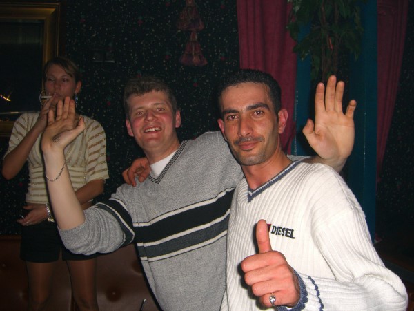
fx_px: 454
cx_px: 207
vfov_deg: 37.7
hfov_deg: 49.0
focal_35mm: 38
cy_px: 156
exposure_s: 1/60
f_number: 2.8
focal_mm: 7.9
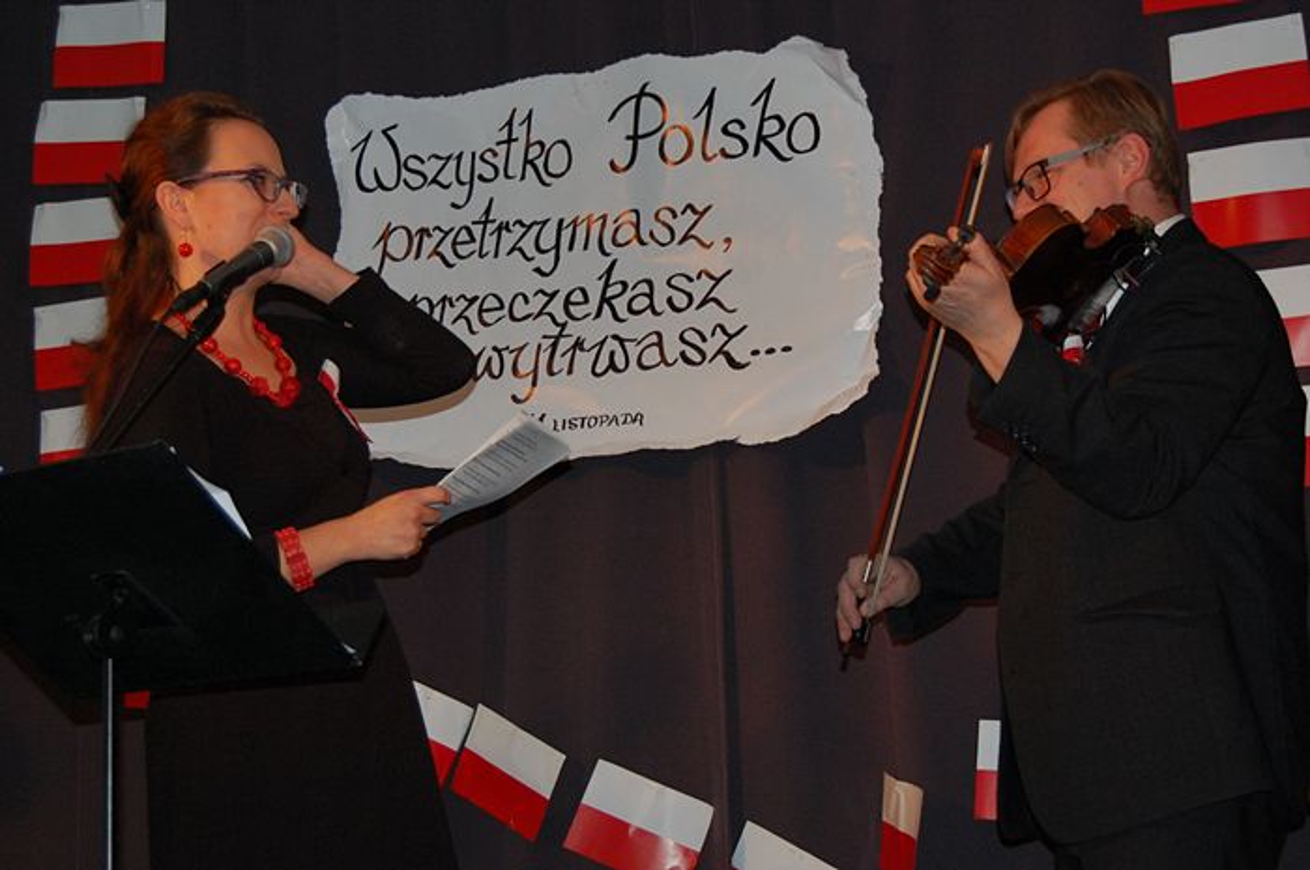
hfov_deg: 33.4
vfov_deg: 22.6
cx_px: 655
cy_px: 435
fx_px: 2181
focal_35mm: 60
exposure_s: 1/60
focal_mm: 40
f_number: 5
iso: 400
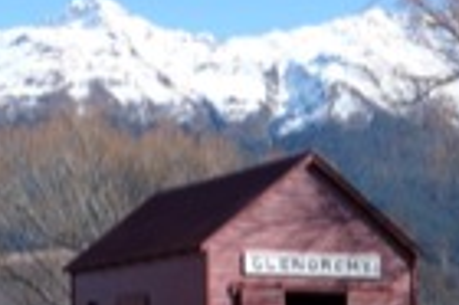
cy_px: 226
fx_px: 1312
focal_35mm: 103
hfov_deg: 18.7
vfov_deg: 13.2
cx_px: -105
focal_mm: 24
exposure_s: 1/400
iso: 200
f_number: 6.4
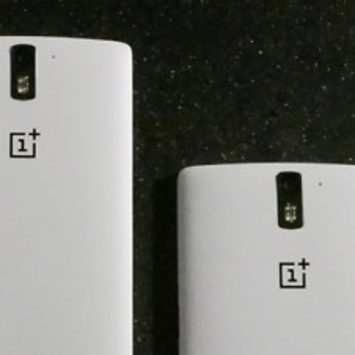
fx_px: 1508
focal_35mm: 130
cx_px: 35
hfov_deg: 13.3
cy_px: 275
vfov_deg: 13.4
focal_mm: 30
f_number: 20
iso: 12800
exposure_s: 1/320
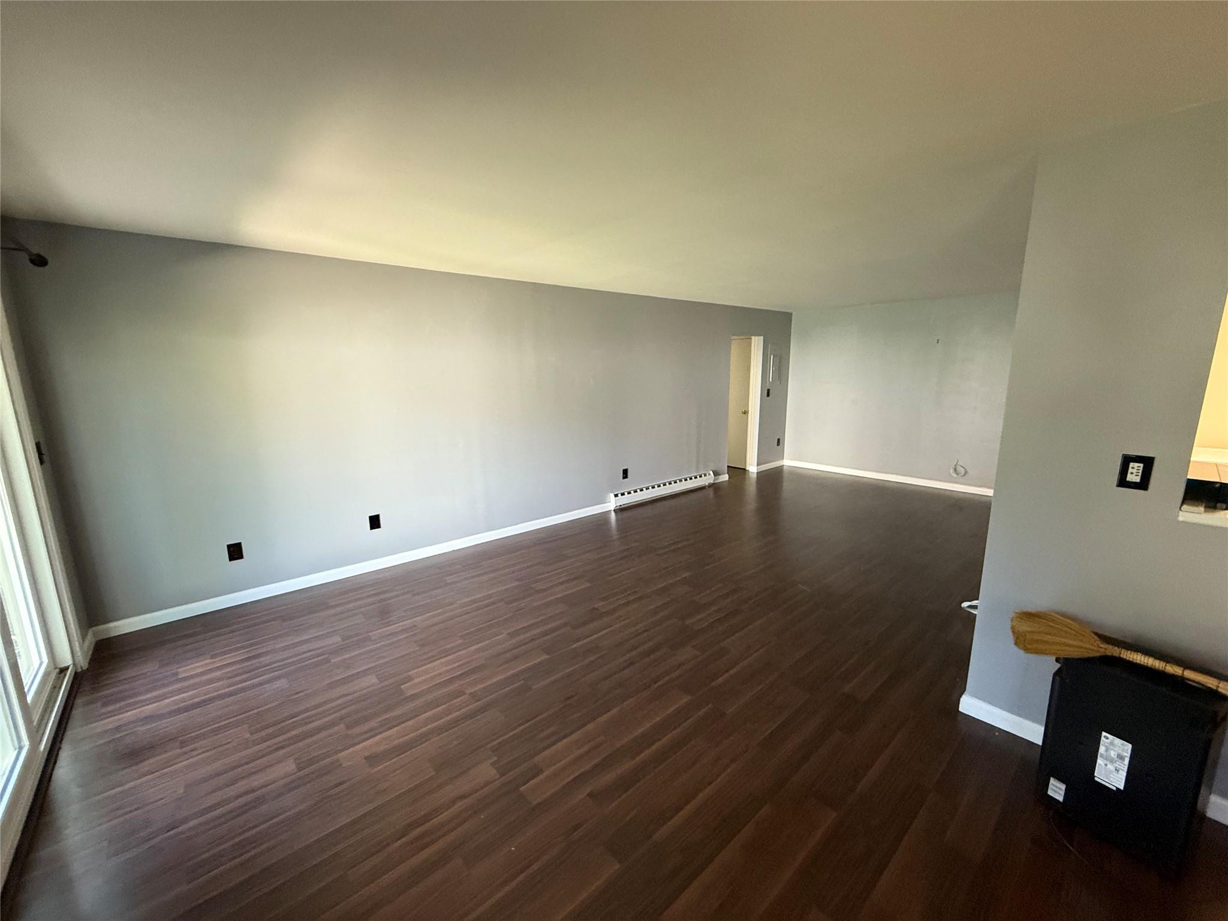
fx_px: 497
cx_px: 614
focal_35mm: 14
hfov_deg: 102.1
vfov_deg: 85.7
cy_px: 460
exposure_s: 1/60
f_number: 2.2
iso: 500
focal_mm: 2.22
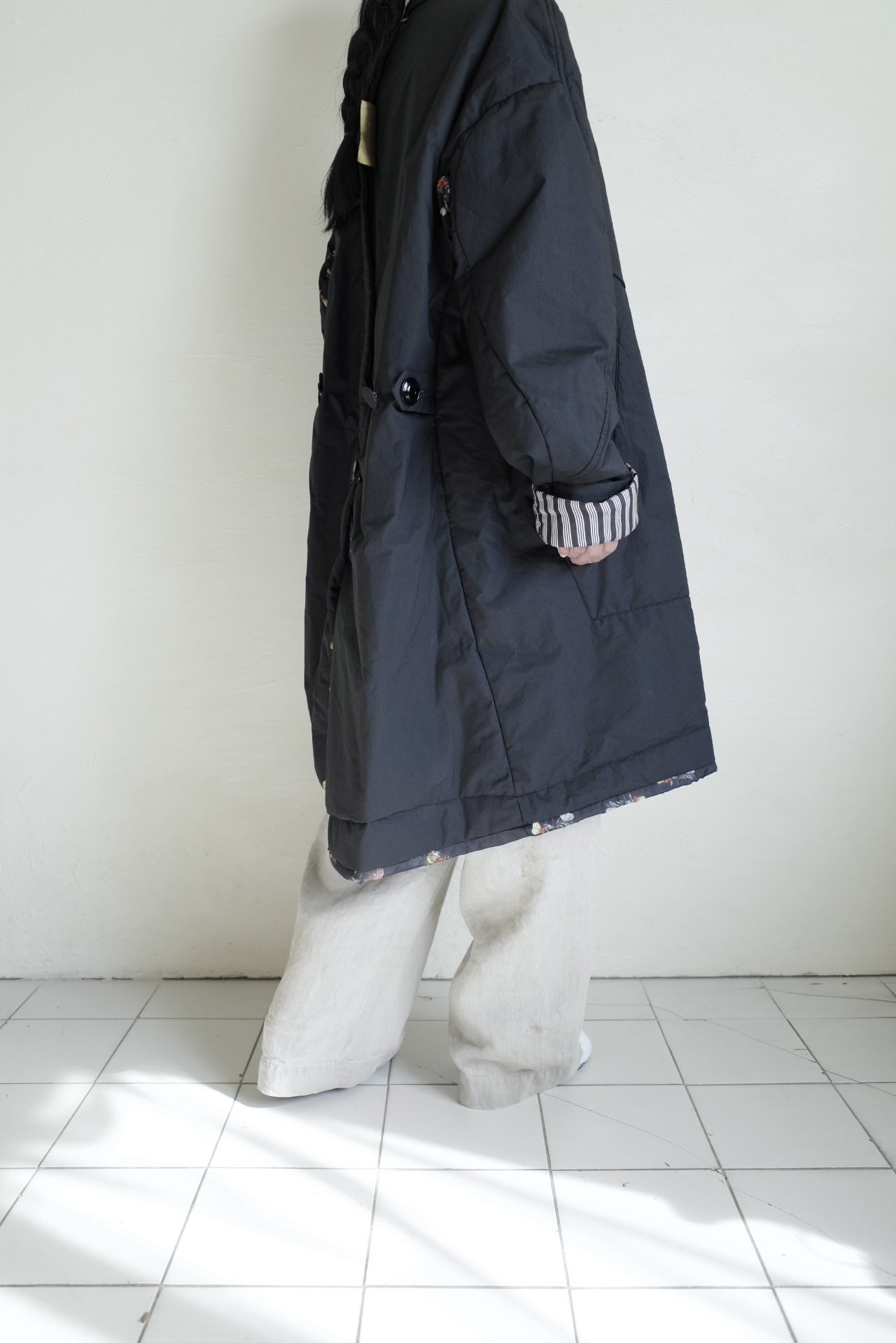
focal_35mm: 28
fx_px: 1045
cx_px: 448
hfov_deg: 46.4
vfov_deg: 65.5
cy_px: 672
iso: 200
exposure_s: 1/100
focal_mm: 18.3
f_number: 2.8
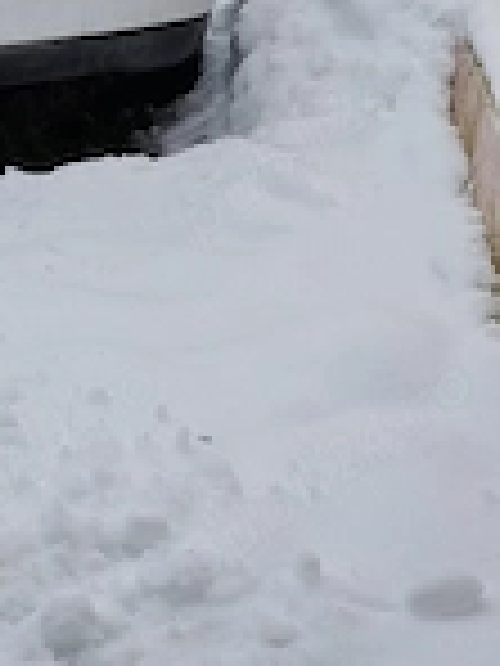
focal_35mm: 124
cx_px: -149
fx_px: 2388
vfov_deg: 15.3
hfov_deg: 11.6
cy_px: -140
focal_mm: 6.55
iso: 50
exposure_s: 1/764
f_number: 1.6
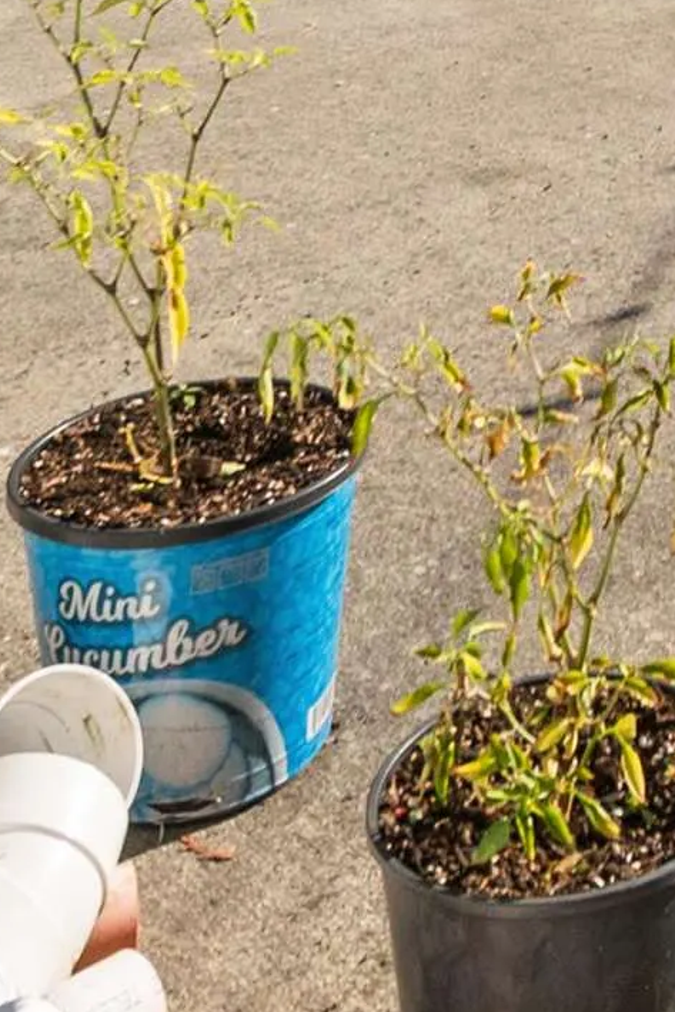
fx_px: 1827
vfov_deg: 25.3
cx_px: 869
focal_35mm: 65
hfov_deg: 19.4
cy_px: -408
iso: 320
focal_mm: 10
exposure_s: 1/1000
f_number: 7.1
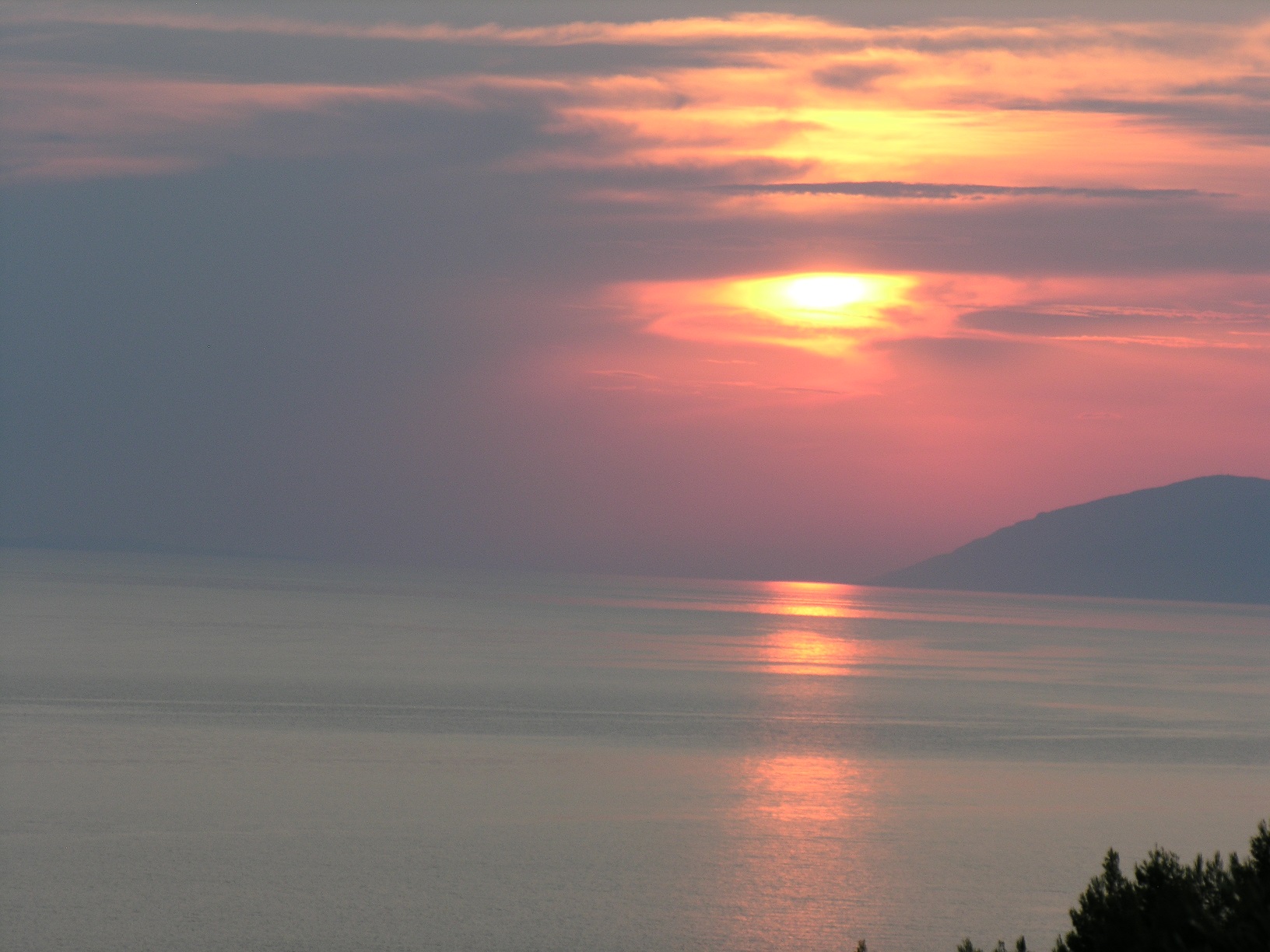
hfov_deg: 10.3
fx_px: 7044
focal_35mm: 192
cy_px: 476
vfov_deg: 7.7
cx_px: 635
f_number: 6.5
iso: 50
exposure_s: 1/58.2
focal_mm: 49
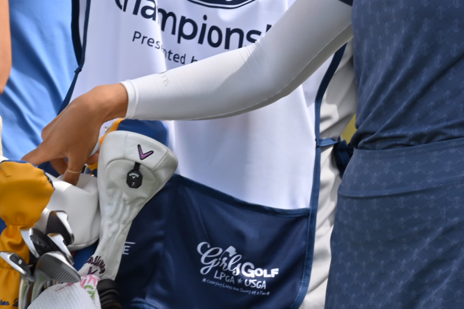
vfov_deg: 1.5
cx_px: 233
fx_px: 11701
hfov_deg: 2.3
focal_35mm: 908
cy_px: -42
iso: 100
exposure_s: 1/640
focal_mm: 250
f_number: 6.3
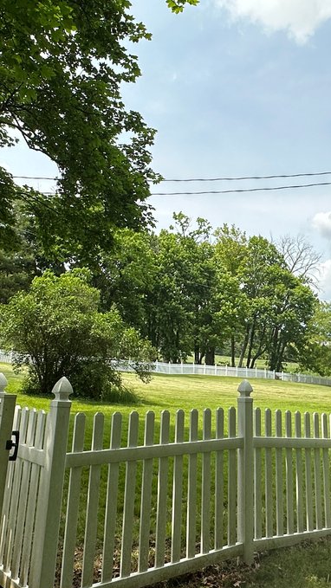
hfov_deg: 34.4
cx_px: 212
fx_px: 530
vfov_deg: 57.7
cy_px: 242
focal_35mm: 34
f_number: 2.2
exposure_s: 1/2353
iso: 50
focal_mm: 2.22
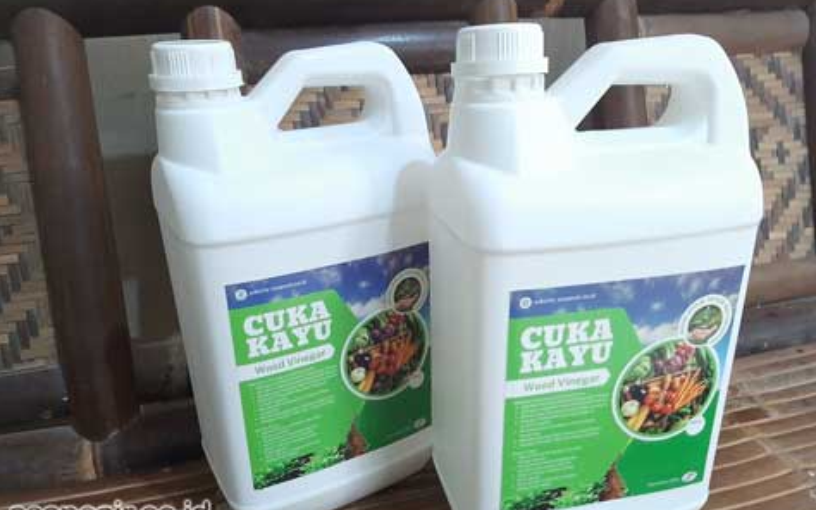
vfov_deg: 43.0
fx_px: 645
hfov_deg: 64.6
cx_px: 406
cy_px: 288
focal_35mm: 29
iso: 640
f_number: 1.7
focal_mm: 3.93
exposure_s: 1/20
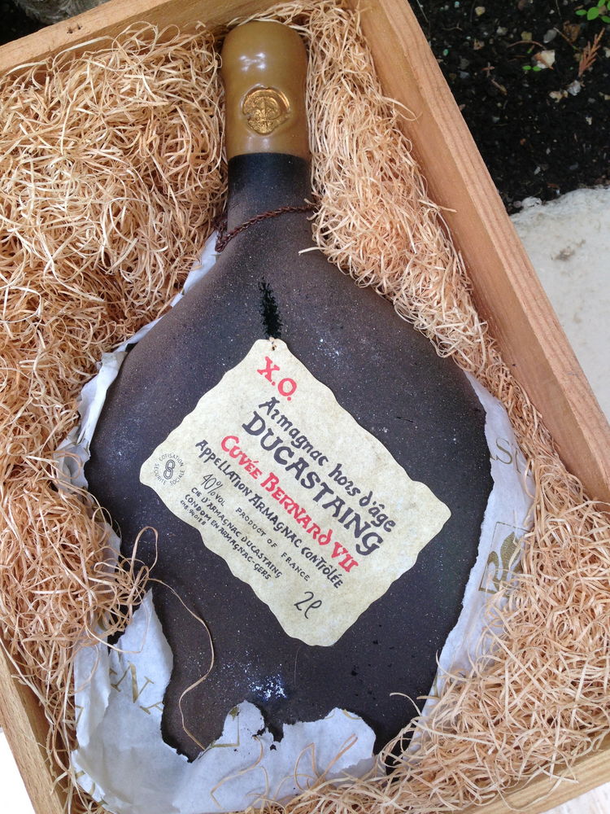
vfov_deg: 55.4
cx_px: 305
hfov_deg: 42.9
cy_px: 407
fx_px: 775
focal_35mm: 33
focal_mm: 4.13
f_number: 2.4
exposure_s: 1/120
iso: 64
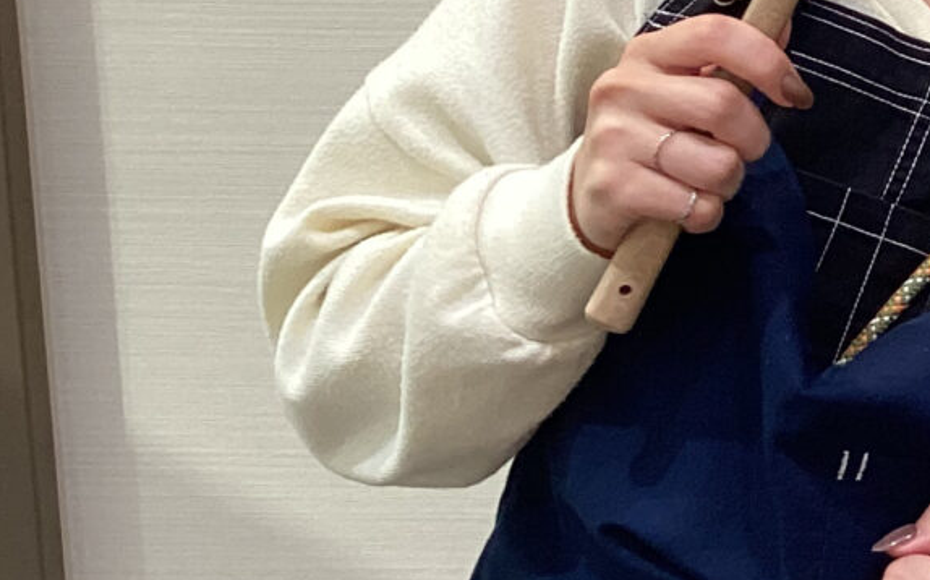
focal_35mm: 110
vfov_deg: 11.7
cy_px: -24
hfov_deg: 16.5
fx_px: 2786
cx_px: 1551
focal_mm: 3.3
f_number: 2.4
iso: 100
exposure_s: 1/60
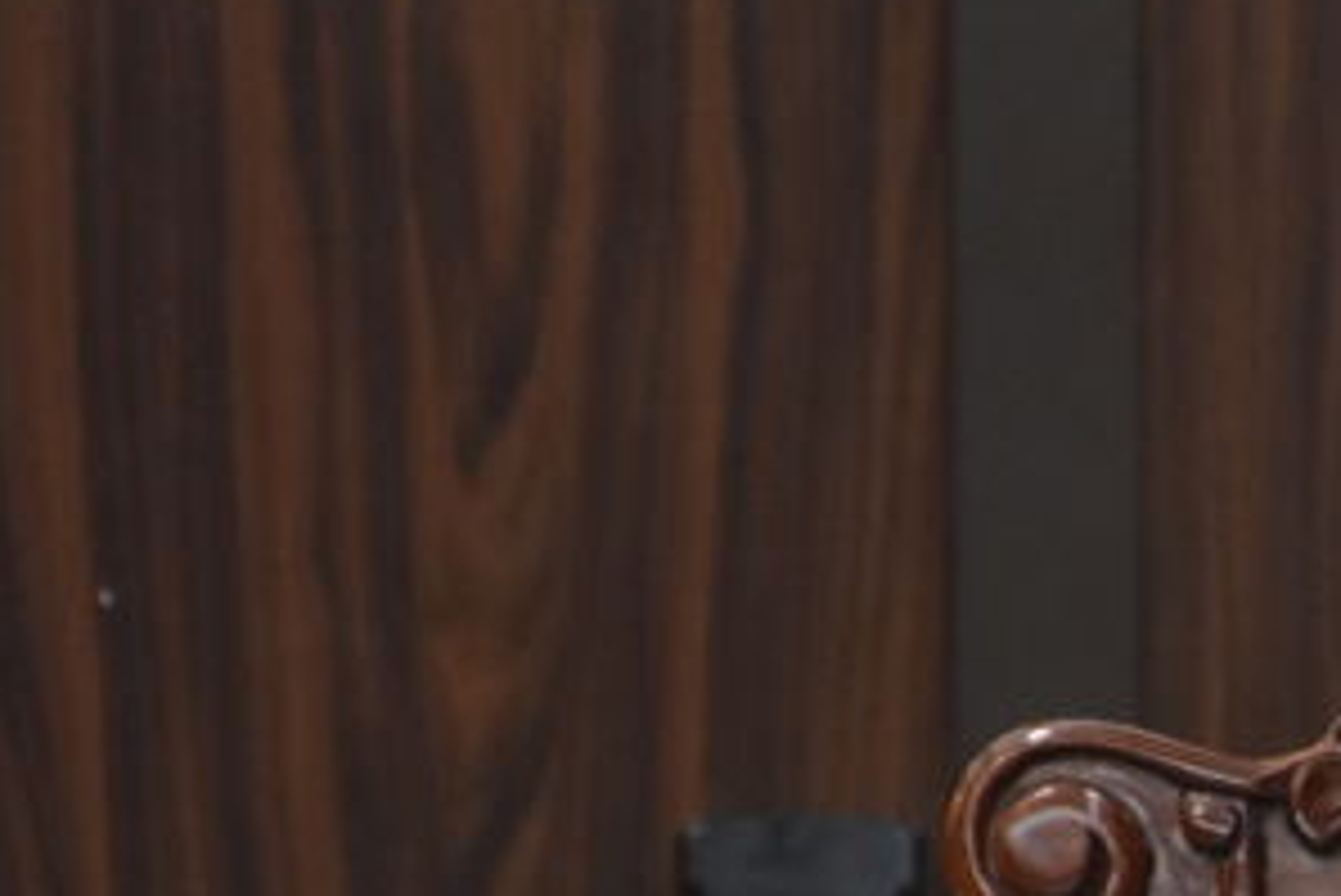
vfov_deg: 1.7
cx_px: 2349
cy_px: 1497
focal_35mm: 789
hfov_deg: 2.6
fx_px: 29403
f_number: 5.6
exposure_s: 1/100
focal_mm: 112
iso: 1000
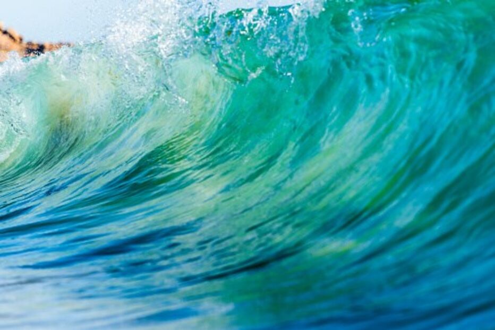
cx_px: 248
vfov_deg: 8.1
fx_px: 2337
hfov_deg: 12.1
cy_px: 165
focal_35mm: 170
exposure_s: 1/800
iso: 100
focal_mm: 170
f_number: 6.3
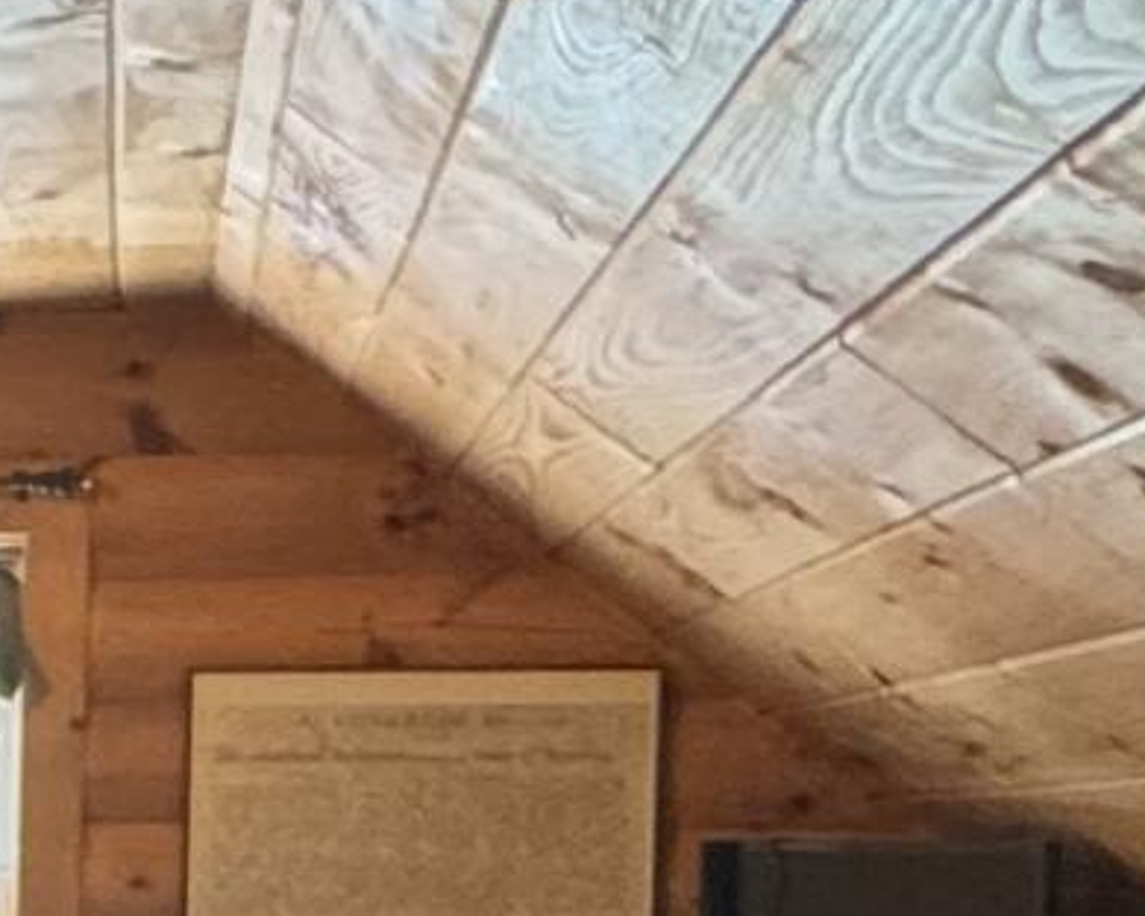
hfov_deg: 14.4
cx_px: -1318
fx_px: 3558
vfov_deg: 14.4
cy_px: 960
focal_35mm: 105
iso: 320
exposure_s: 1/60
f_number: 2.2
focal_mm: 2.22
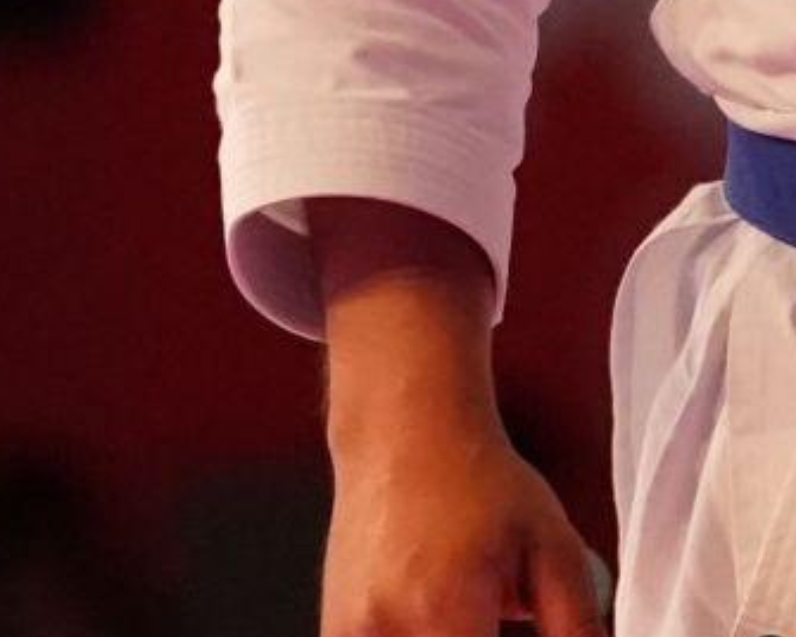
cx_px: 1274
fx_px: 28836
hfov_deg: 1.6
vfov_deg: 1.3
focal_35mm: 1224
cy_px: -506
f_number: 2.8
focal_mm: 162
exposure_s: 1/500
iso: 6400
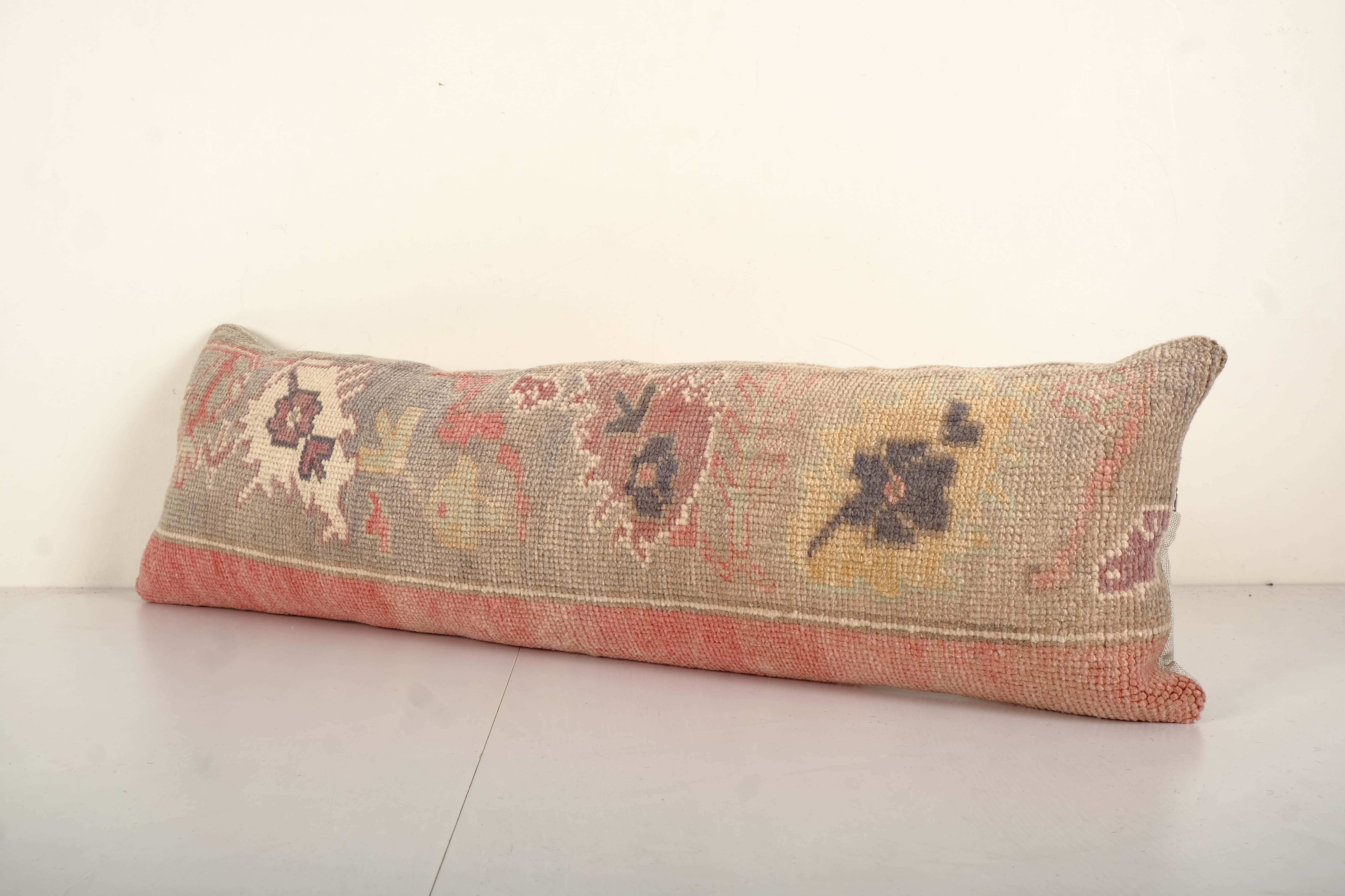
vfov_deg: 33.4
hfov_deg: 48.5
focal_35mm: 40
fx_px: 1494
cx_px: 672
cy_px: 448
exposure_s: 1/200
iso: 80
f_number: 11
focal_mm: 26.5
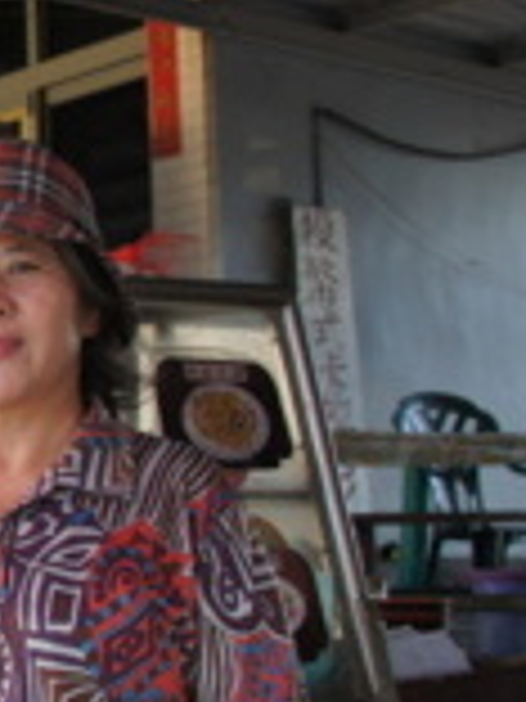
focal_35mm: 100
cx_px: -566
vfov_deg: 19.6
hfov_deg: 12.7
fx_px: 2026
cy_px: 358
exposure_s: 1/160
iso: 200
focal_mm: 18
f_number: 4.5
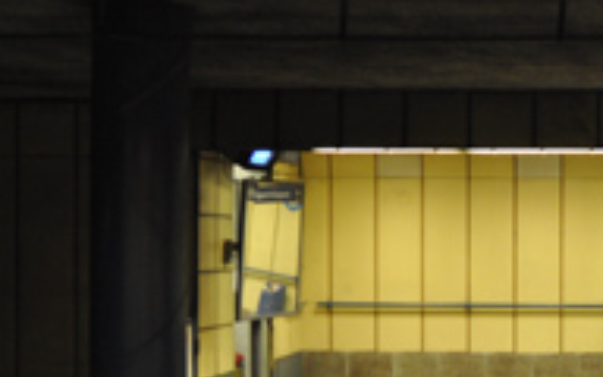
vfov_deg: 15.9
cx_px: 634
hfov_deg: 24.0
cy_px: 264
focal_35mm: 82
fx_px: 1341
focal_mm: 17
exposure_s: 1/30
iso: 800
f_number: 2.8
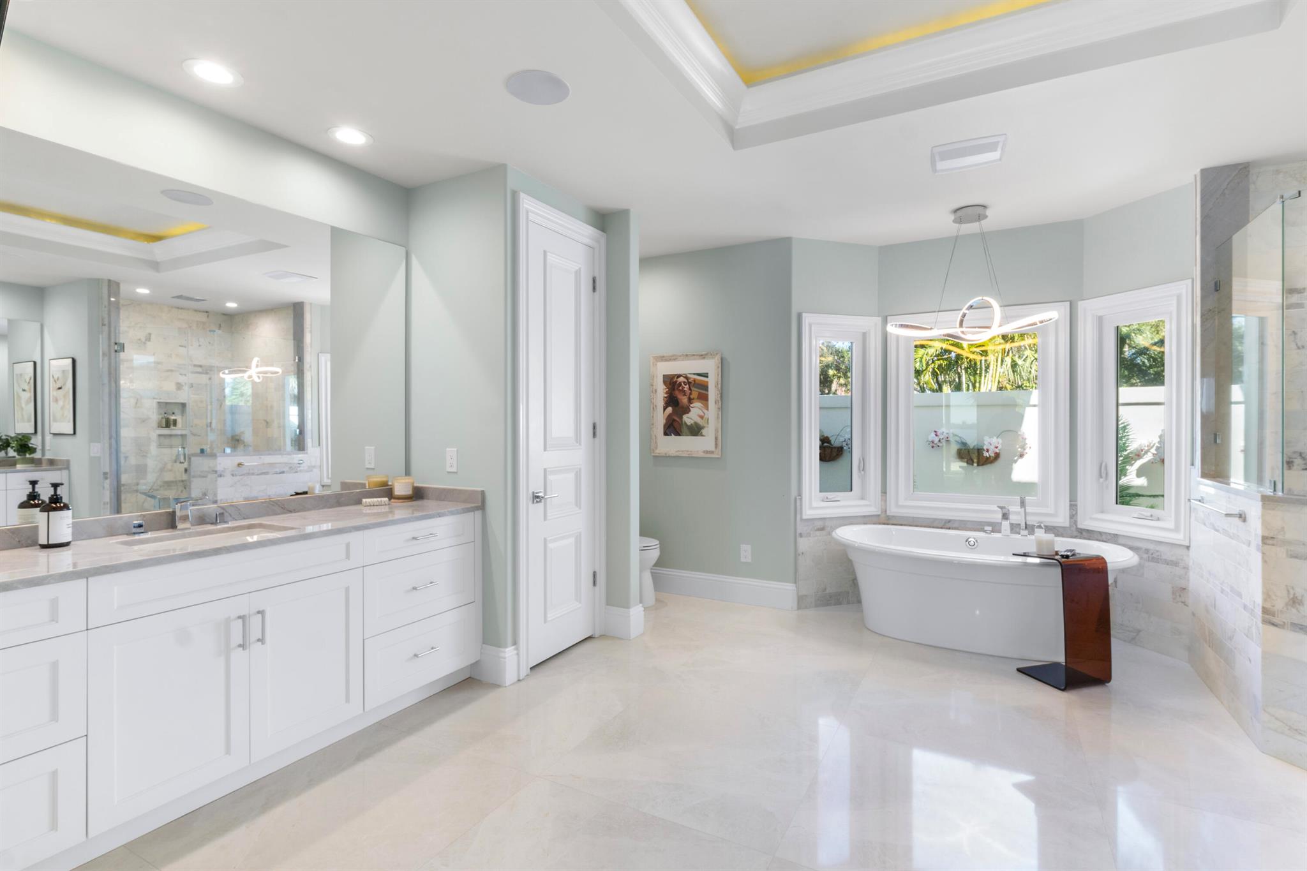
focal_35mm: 16
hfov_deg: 95.0
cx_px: 654
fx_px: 599
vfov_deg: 72.0
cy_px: 436
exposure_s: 1/1000
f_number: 10
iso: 320
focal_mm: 11
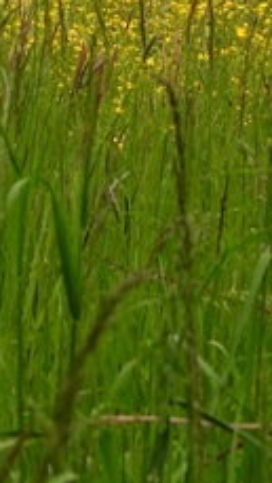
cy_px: -228
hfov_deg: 3.8
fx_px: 4137
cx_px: -61
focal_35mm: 323
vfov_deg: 6.6
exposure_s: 1/400
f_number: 4
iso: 100
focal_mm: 15.2
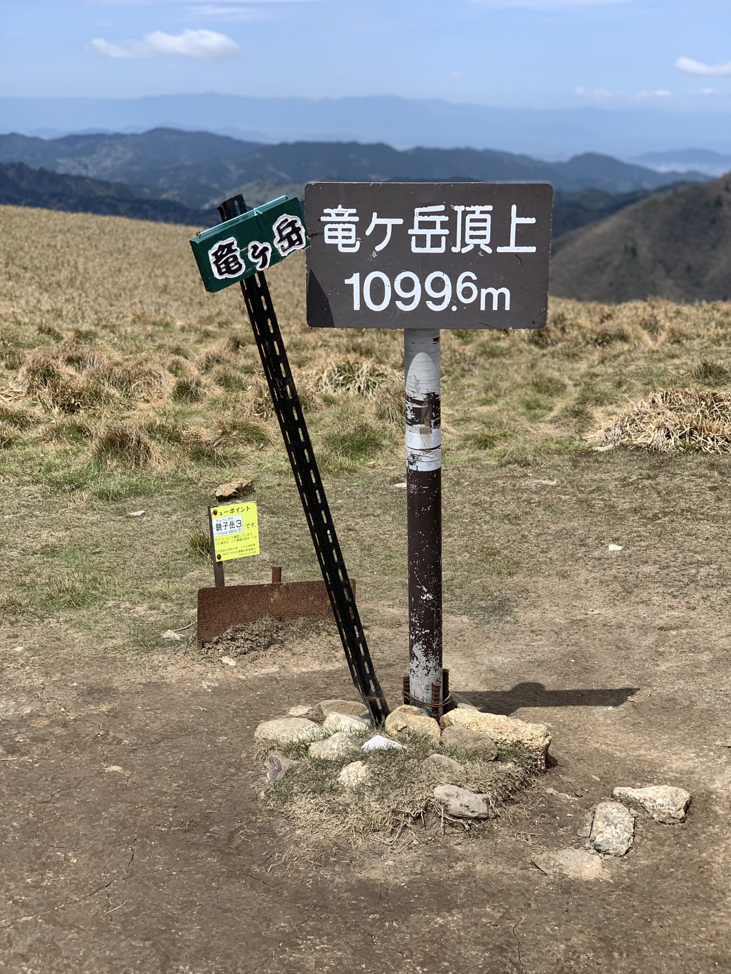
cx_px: 366
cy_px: 487
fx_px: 1464
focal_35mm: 52
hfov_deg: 28.0
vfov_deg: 36.8
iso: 16
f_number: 2.4
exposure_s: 1/1229
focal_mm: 6
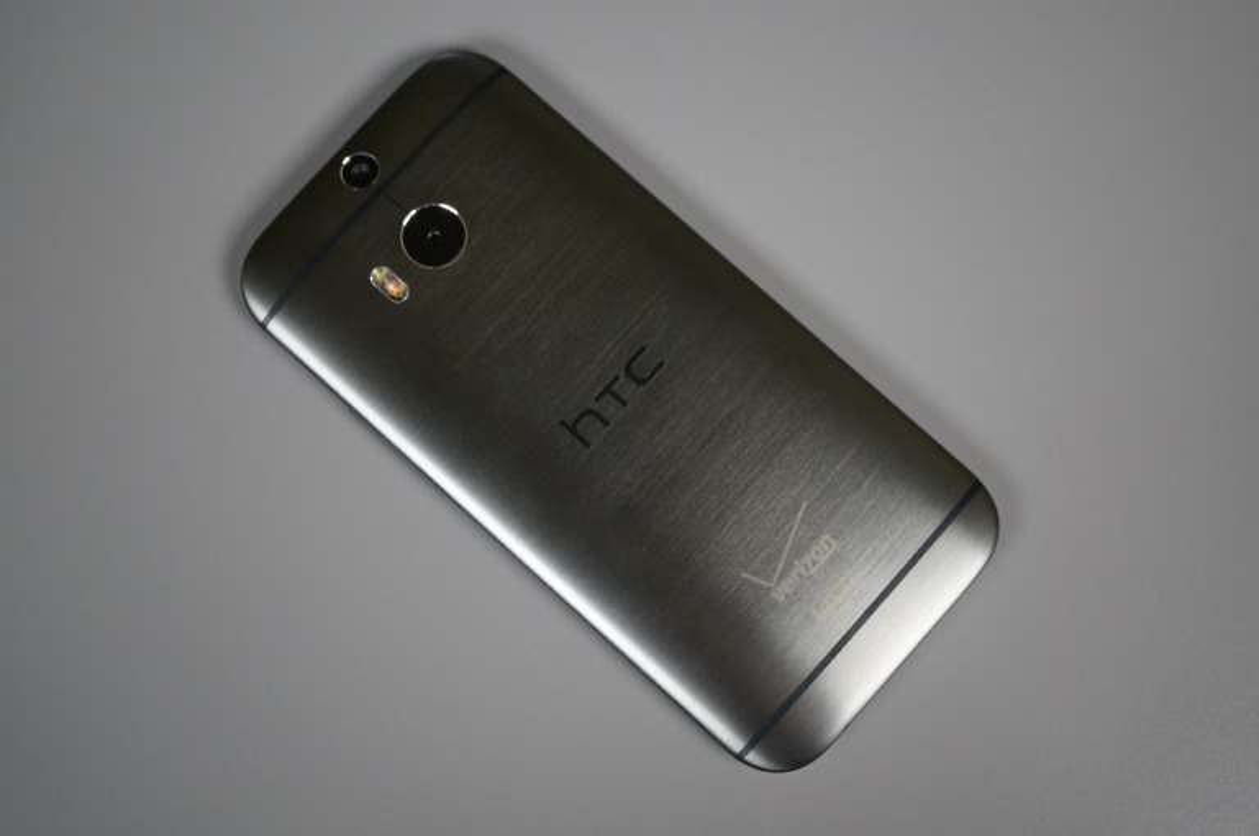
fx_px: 1572
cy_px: 418
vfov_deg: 29.8
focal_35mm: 45
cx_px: 630
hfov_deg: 43.7
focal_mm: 30
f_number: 4
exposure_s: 1/60
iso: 320
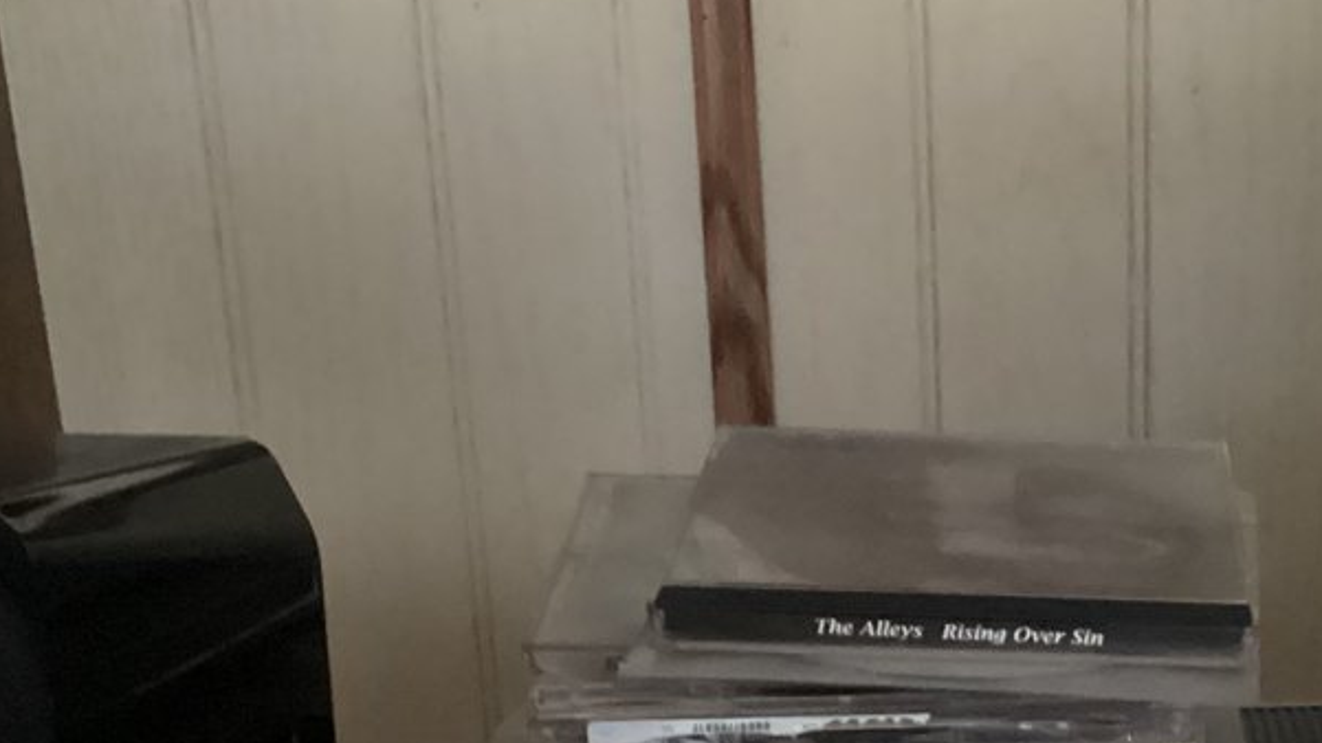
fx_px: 2979
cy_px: 986
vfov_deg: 13.7
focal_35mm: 85
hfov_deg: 24.8
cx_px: 918
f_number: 2.4
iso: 800
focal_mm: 3.3
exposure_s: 1/15
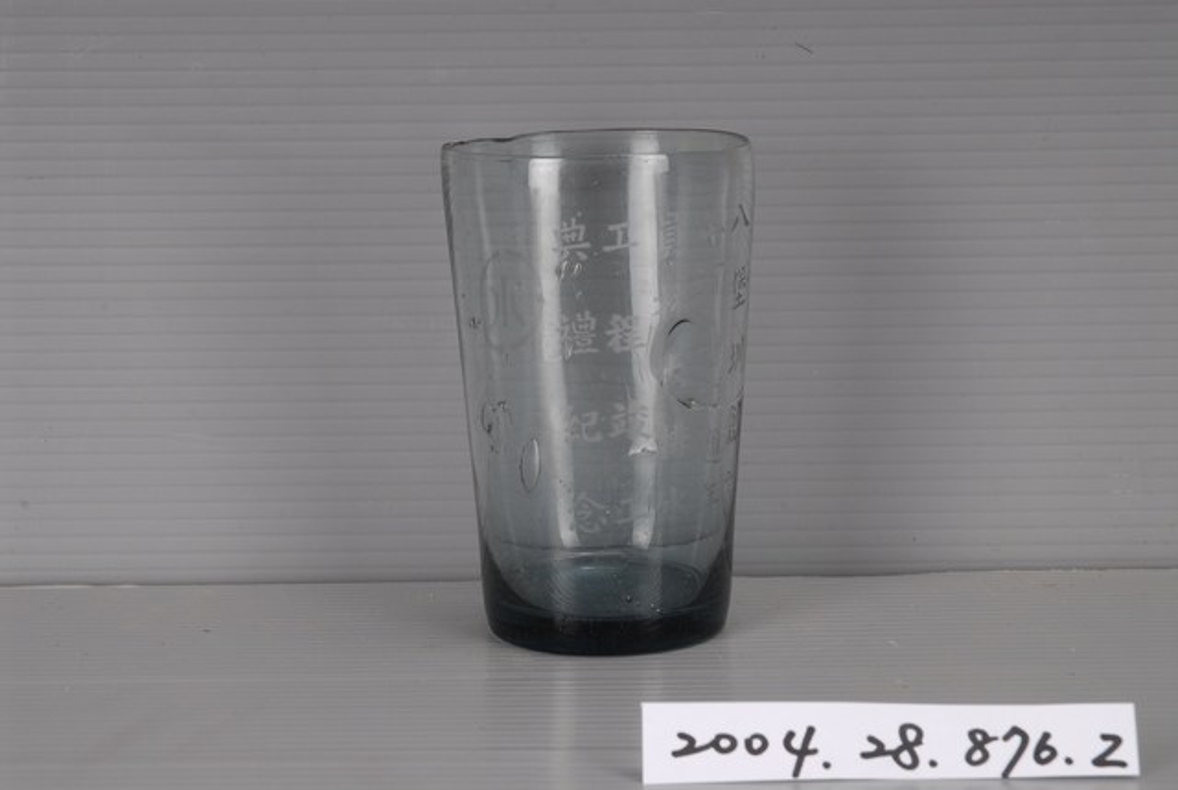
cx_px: 589
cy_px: 395
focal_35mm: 93
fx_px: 3048
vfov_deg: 14.8
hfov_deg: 21.9
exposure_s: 1/160
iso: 100
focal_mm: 62
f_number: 16
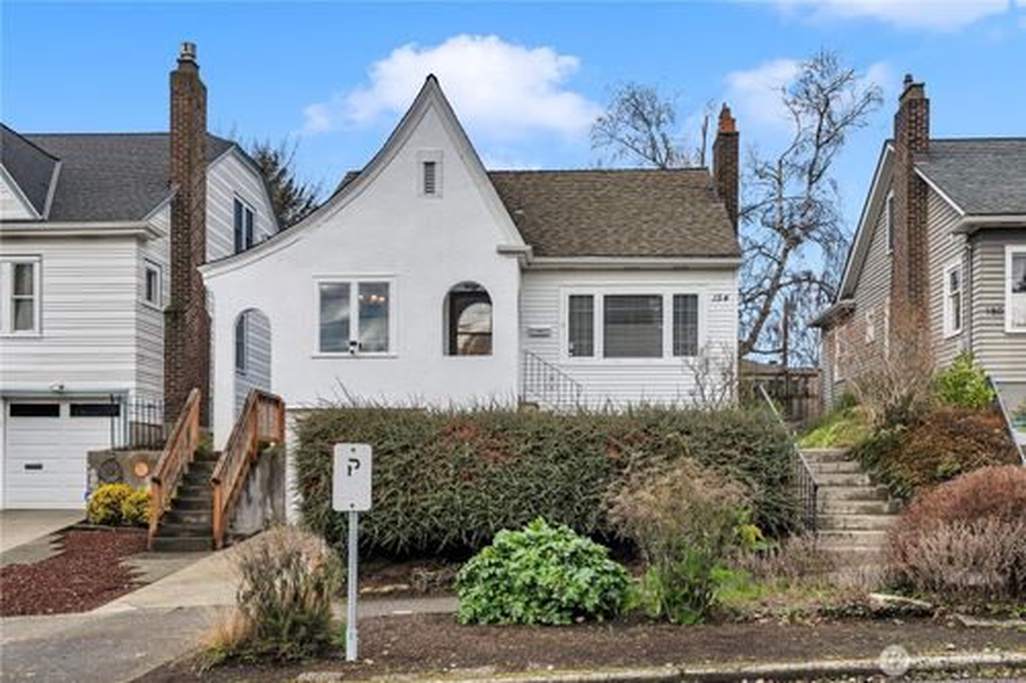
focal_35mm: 35
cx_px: 513
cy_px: 342
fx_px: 997
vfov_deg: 37.8
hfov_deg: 54.5
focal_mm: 35
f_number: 8
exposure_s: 1/200
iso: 100
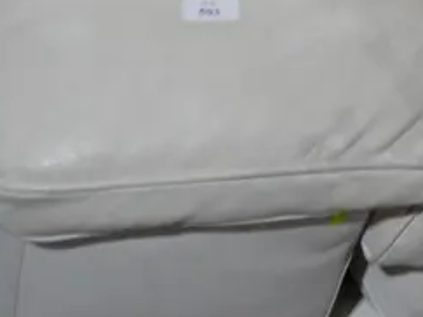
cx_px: 790
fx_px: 1441
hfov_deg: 14.4
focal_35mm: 118
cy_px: -182
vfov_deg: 11.9
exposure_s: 1/80
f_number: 3.5
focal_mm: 14
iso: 200
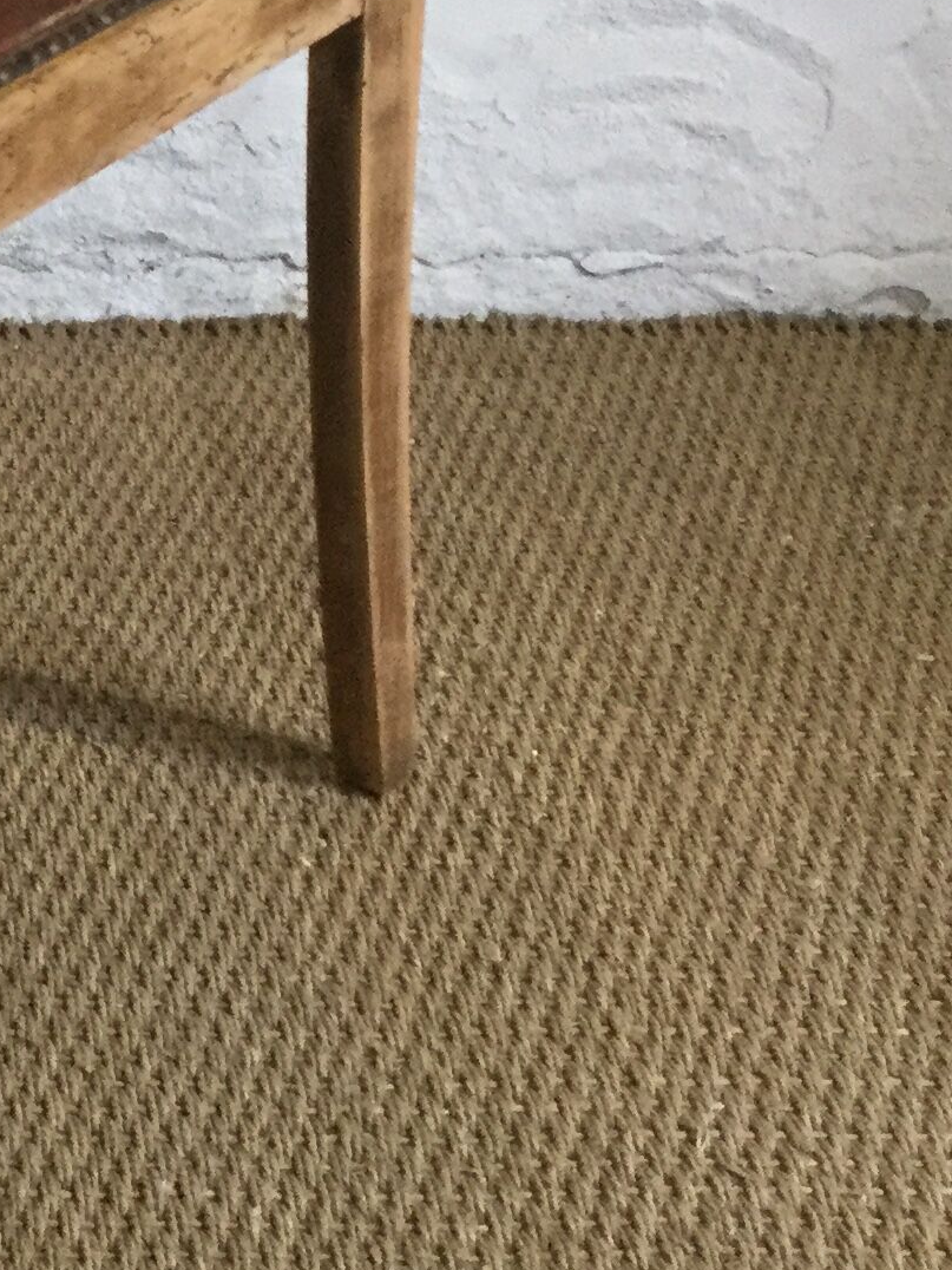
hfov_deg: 14.9
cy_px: 1
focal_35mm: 94
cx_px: -341
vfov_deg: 20.2
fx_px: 3447
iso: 160
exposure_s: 1/33
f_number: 2.4
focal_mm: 3.3
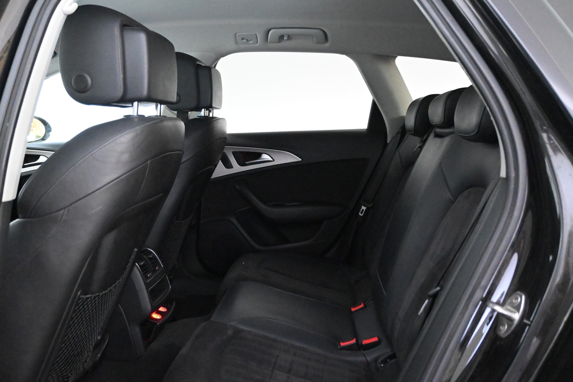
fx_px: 537
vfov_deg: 39.1
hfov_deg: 56.1
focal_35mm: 34
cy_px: 191
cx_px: 286
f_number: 4
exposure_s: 1/40
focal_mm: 22.5
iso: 12800
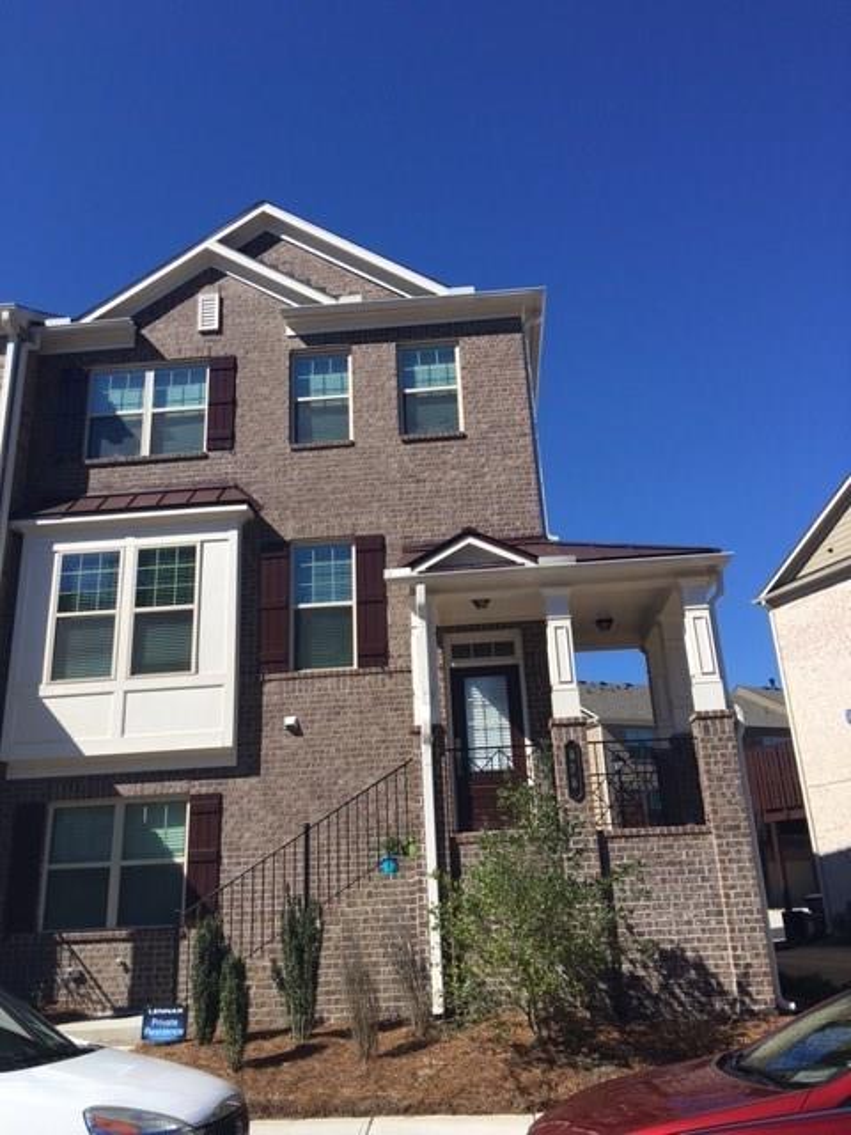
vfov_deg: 61.7
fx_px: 951
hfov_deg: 48.2
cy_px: 568
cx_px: 426
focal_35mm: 29
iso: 25
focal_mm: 4.15
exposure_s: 1/1832
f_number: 2.2
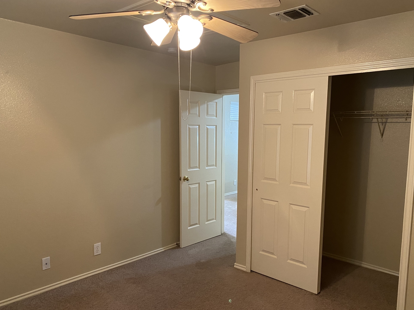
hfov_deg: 65.3
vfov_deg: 51.3
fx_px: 323
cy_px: 159
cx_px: 206
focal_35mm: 27
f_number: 1.8
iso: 320
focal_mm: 4.25
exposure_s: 1/40
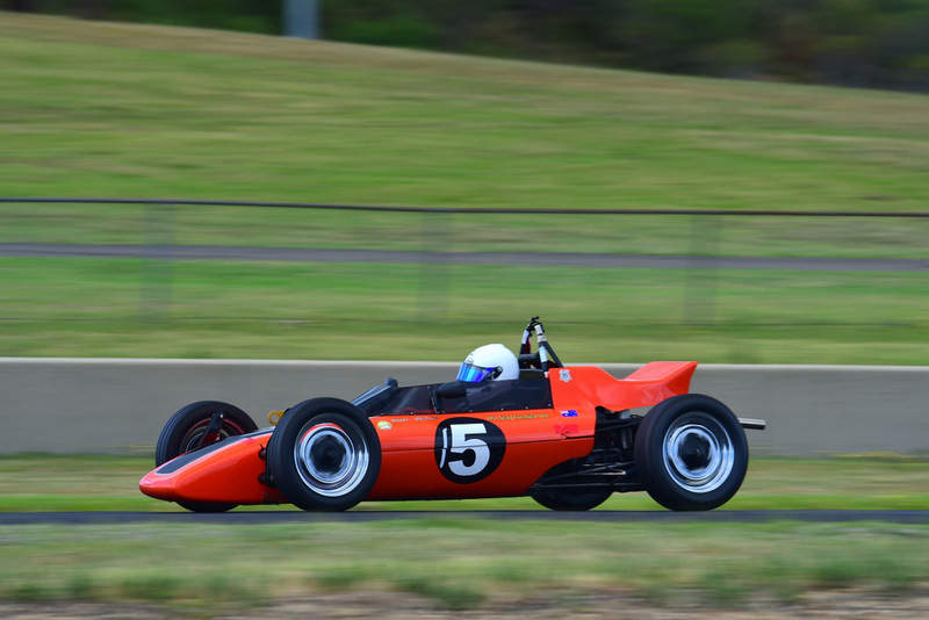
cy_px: 310
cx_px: 464
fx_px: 7163
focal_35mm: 278
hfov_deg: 7.4
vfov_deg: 5.0
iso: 100
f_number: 10
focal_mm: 185
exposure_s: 1/125
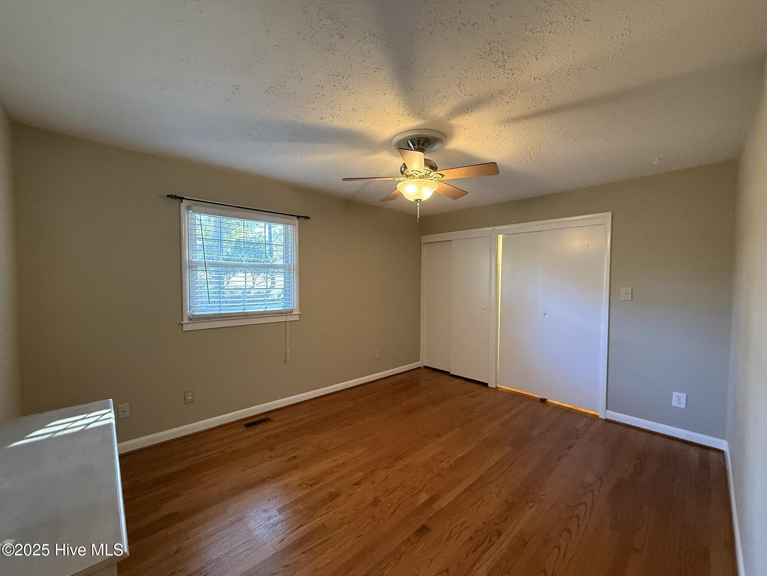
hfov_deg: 102.1
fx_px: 310
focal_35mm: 14
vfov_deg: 85.7
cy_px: 288
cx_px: 384
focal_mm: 2.22
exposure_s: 1/60
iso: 500
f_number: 2.2
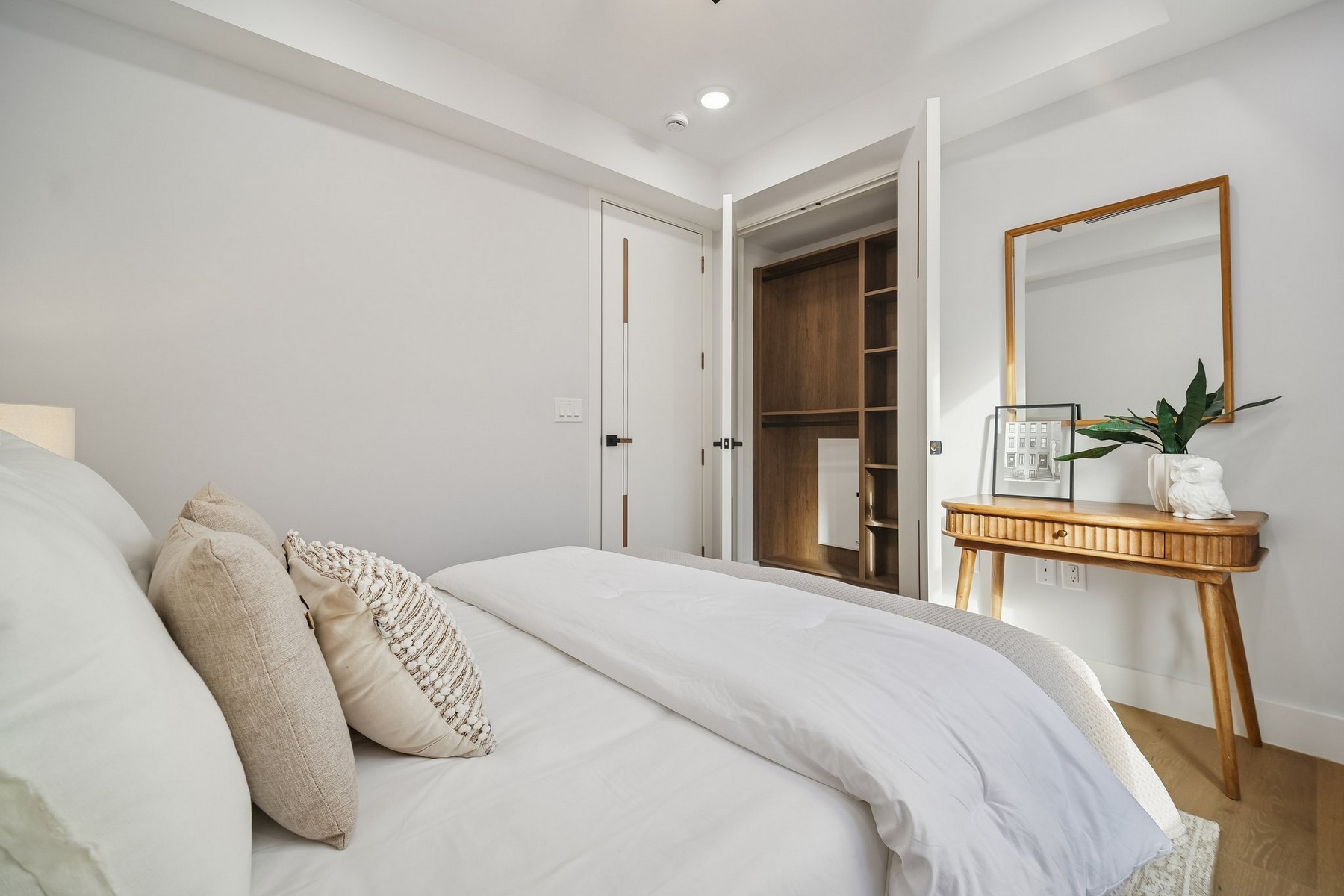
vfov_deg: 53.1
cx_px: 672
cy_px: 448
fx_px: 896
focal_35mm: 24
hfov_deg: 73.7
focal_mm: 24
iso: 640
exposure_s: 1/200
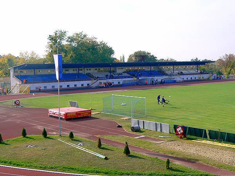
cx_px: 118
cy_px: 88
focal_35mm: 52
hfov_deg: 36.8
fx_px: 353
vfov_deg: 28.0
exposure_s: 1/400
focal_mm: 8.7
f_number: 6.3
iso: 80
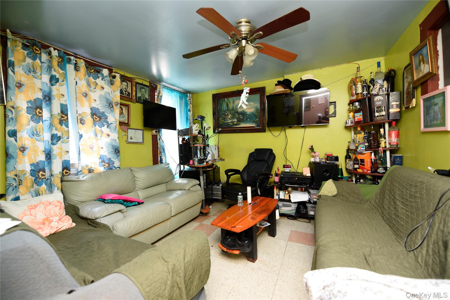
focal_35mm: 14
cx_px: 225
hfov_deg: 104.2
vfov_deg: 81.2
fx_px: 175
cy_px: 150
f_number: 3.2
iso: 200
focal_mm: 14
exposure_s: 1/15
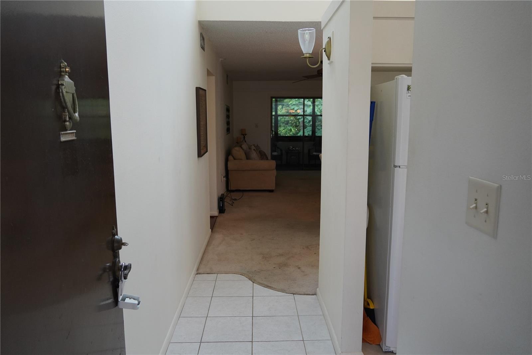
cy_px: 178
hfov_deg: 67.4
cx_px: 266
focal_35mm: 27
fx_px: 399
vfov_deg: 47.9
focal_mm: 18
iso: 800
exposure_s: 1/160
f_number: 4
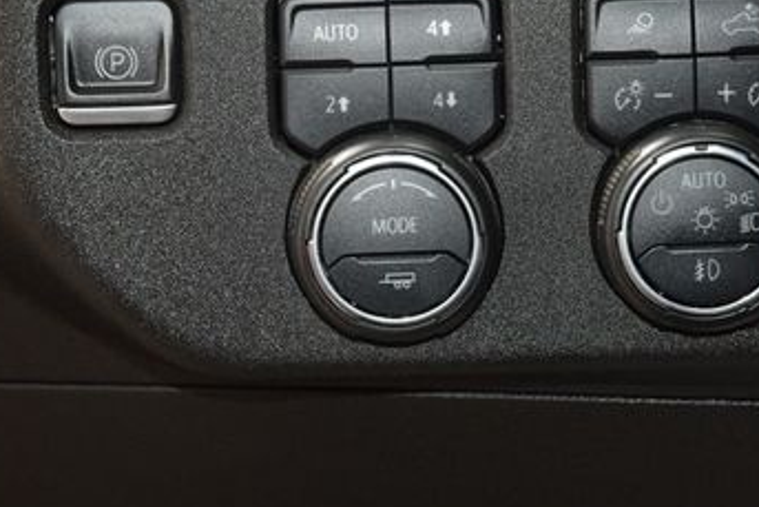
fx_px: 4134
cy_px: 92
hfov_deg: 10.5
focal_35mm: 196
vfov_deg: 7.0
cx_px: 394
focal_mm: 70
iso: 2000
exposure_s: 1/30
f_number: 4.5
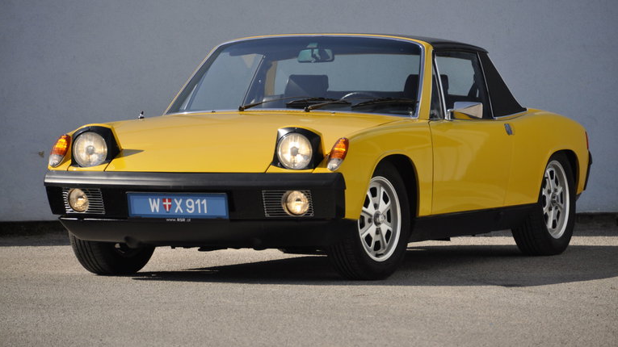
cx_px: 309
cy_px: 148
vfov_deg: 4.2
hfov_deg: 7.4
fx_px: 4776
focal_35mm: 292
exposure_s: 1/800
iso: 500
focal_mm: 185
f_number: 6
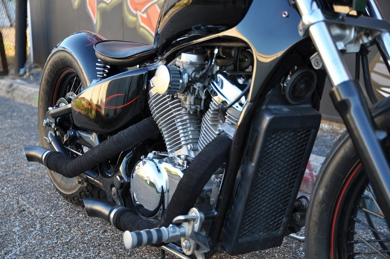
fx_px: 584
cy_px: 130
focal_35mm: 54
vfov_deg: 25.0
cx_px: 195
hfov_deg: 36.9
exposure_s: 1/160
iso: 200
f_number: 2.8
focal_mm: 36
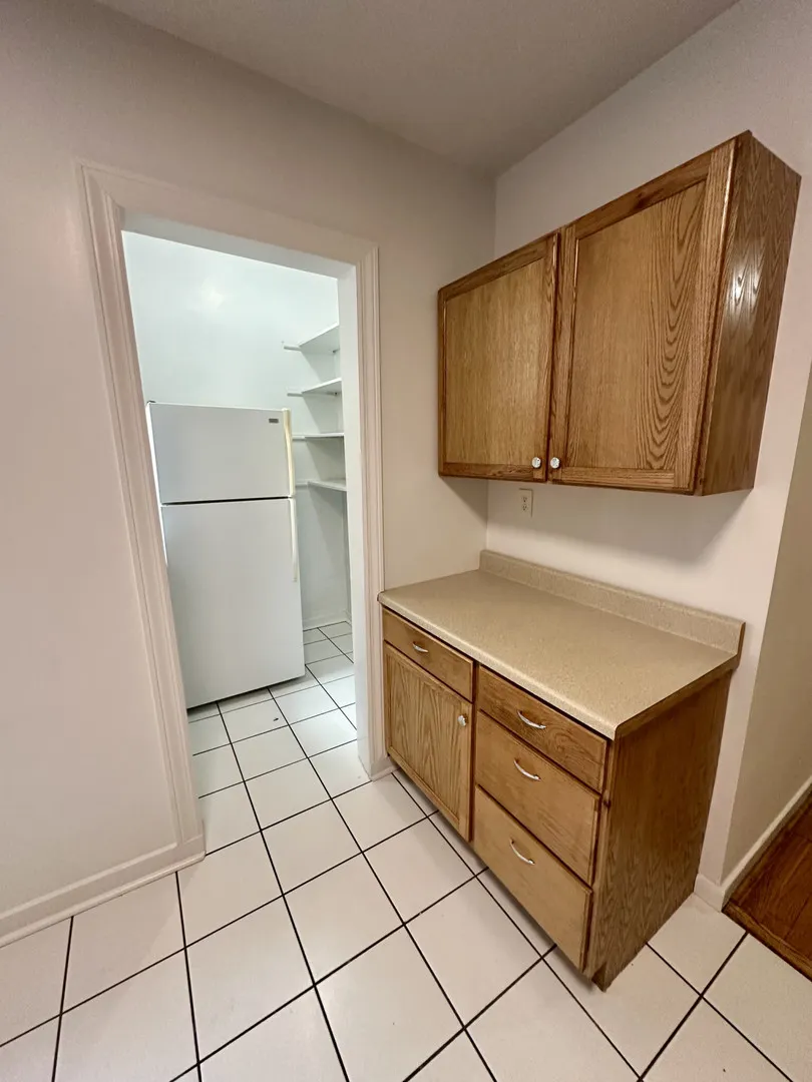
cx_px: 406
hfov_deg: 85.7
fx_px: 438
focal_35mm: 14
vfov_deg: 102.1
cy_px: 541
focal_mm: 2.22
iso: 320
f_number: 2.2
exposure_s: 1/120
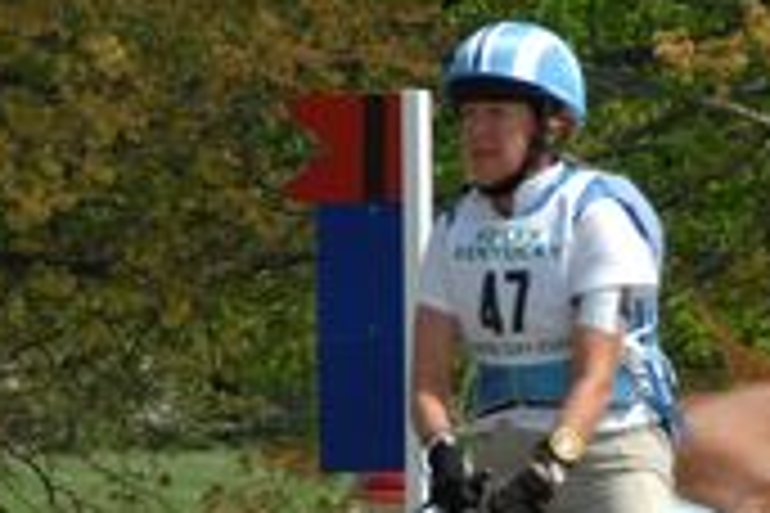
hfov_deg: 3.1
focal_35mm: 674
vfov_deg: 2.0
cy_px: 776
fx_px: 14415
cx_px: 1018
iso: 500
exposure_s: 1/1000
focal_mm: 120
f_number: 7.6
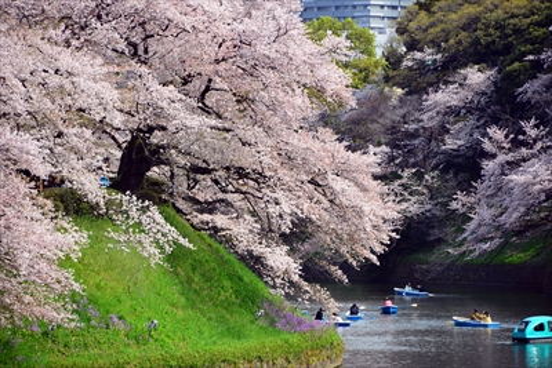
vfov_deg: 4.6
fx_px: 4601
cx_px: 276
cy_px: 184
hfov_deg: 6.9
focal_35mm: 300
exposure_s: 1/320
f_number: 7.1
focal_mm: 300
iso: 200
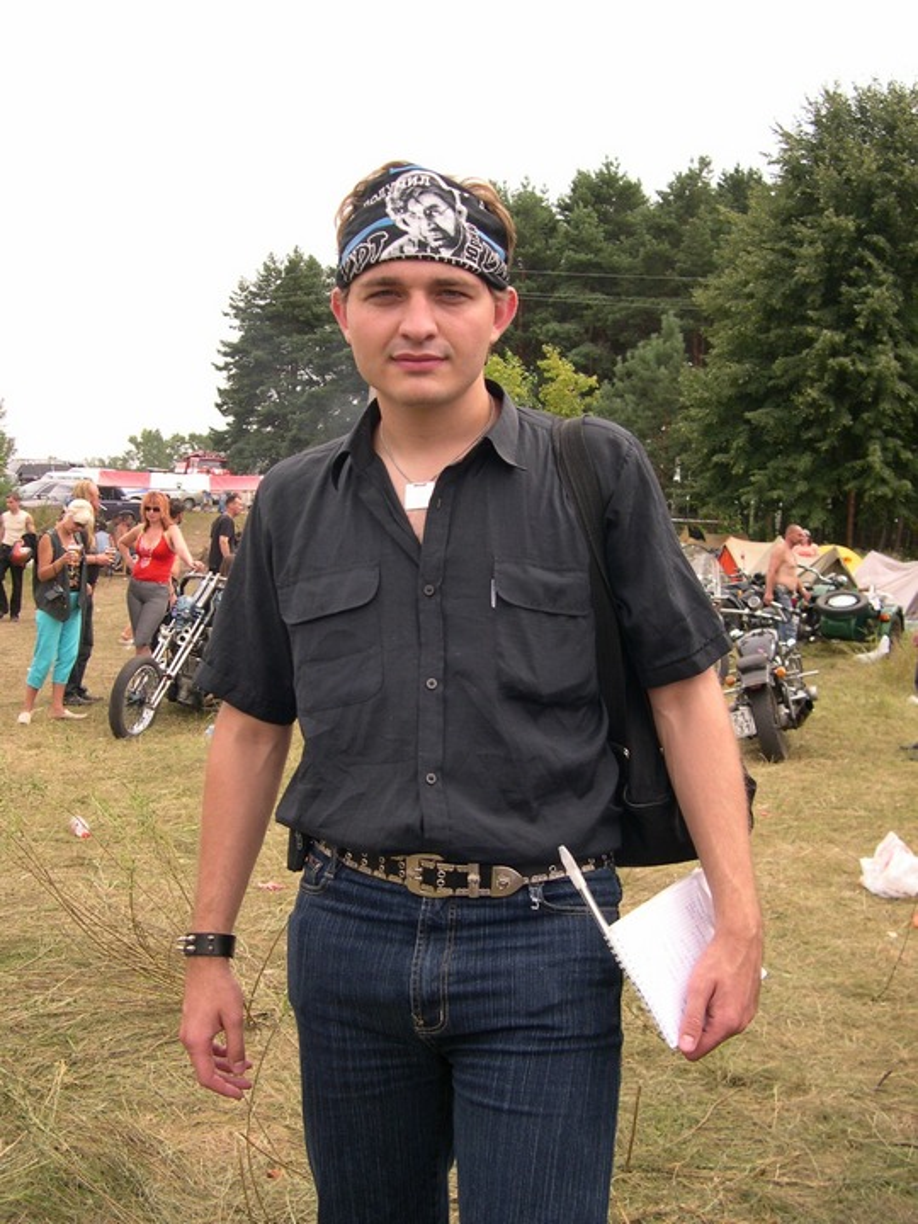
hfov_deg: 37.7
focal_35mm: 38
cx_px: 459
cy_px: 612
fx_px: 1344
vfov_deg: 49.0
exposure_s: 1/550
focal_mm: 8
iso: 100
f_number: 2.8
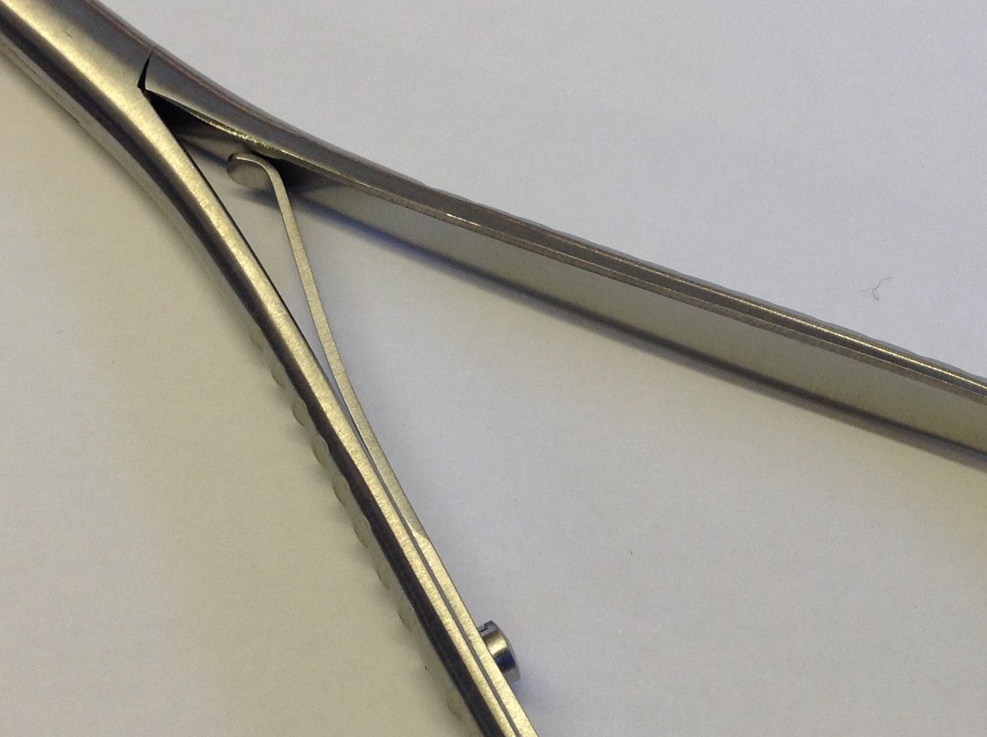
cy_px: 451
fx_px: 1993
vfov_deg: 20.9
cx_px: 571
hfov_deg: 27.8
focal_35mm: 70
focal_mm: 4.28
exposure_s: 1/50
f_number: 2.4
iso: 50
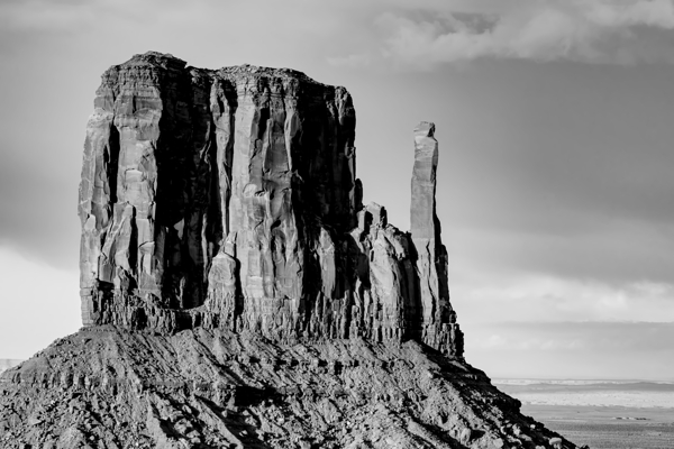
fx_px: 2995
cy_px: 224
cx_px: 337
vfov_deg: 8.6
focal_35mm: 160
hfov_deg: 12.8
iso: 100
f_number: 11
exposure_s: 1/80
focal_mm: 160
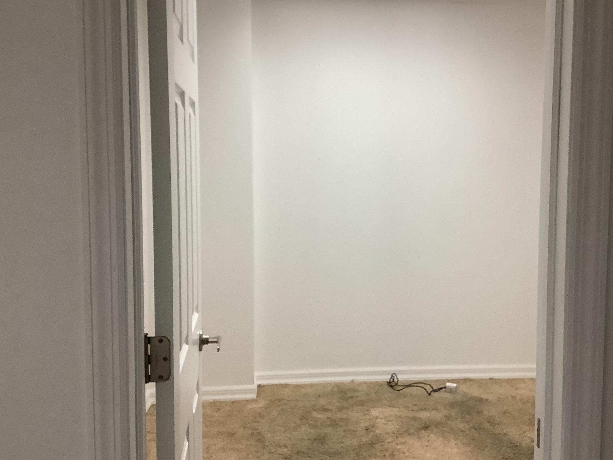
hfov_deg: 50.0
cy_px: 207
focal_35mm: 37
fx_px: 655
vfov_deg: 38.6
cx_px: 349
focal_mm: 3.3
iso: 125
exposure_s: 1/60
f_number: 2.4
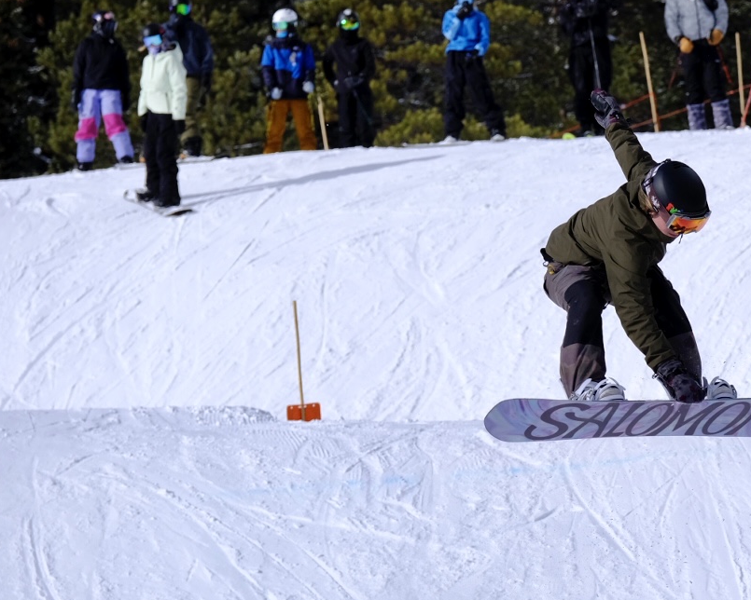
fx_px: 9669
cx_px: 815
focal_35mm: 435
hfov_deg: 4.4
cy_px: 405
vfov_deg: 3.6
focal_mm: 140
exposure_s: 1/1100
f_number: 5.6
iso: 160
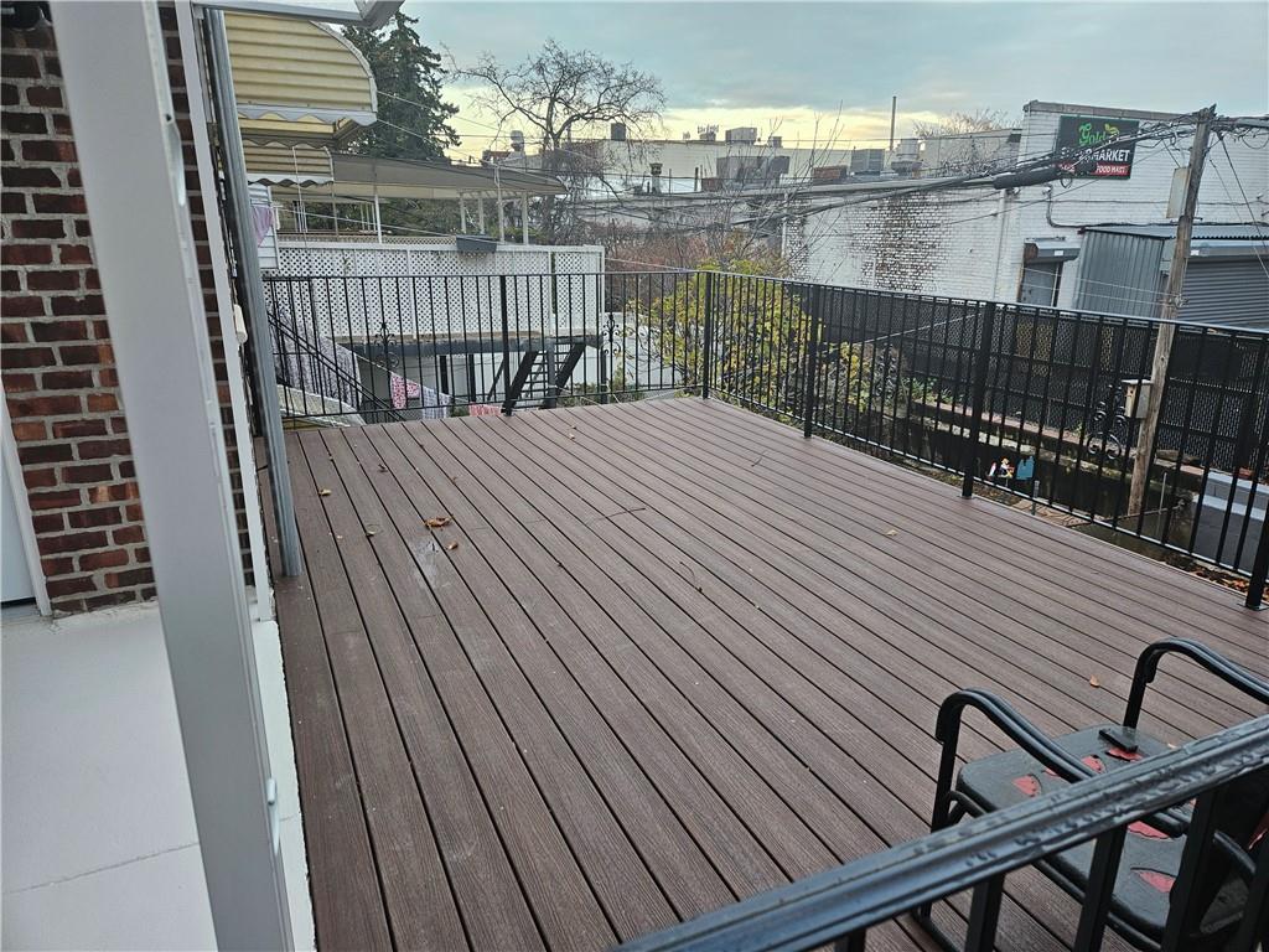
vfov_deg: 58.9
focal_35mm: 23
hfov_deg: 73.9
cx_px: 634
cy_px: 476
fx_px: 843
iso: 100
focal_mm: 5.4
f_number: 1.8
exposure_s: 1/120
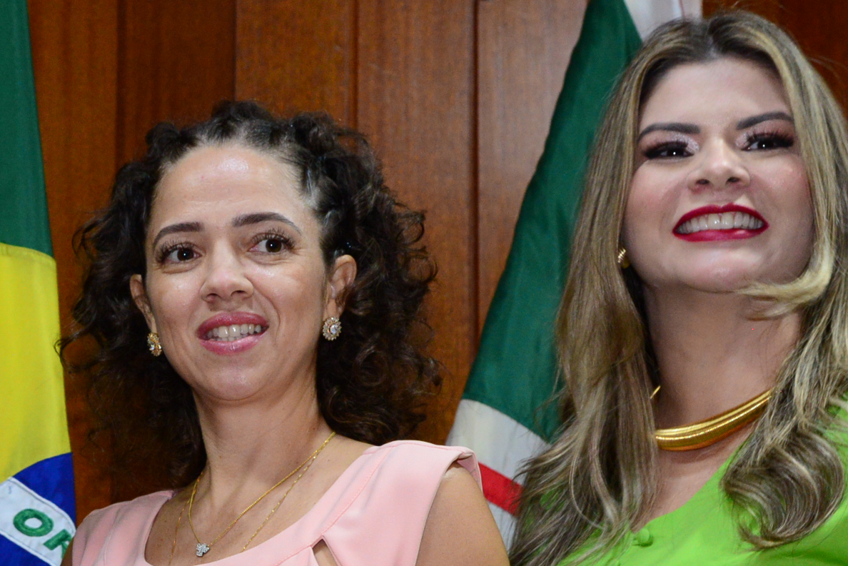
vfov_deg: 8.7
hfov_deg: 13.0
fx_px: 3699
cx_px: 128
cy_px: 532
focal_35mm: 157
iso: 2500
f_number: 5
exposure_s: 1/60
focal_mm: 62
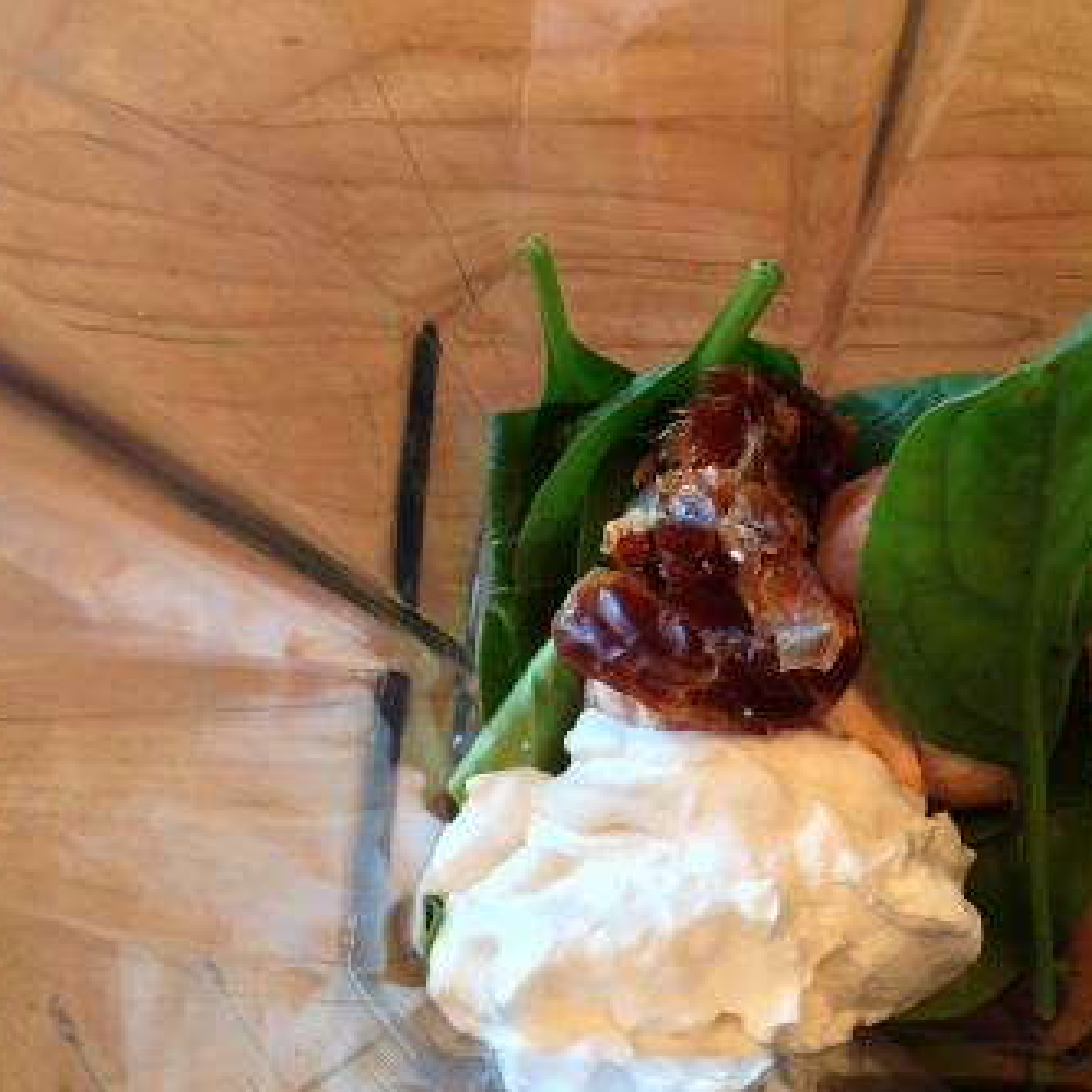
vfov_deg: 40.0
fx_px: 1499
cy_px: 587
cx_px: 741
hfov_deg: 39.5
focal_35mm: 42
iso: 50
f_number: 2.4
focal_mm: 4.12
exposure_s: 1/20
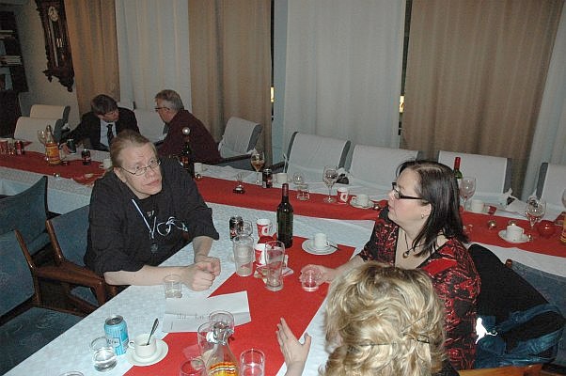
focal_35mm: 27
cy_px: 188
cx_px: 283
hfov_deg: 67.4
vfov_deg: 47.8
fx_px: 424
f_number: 5
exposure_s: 1/60
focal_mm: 18
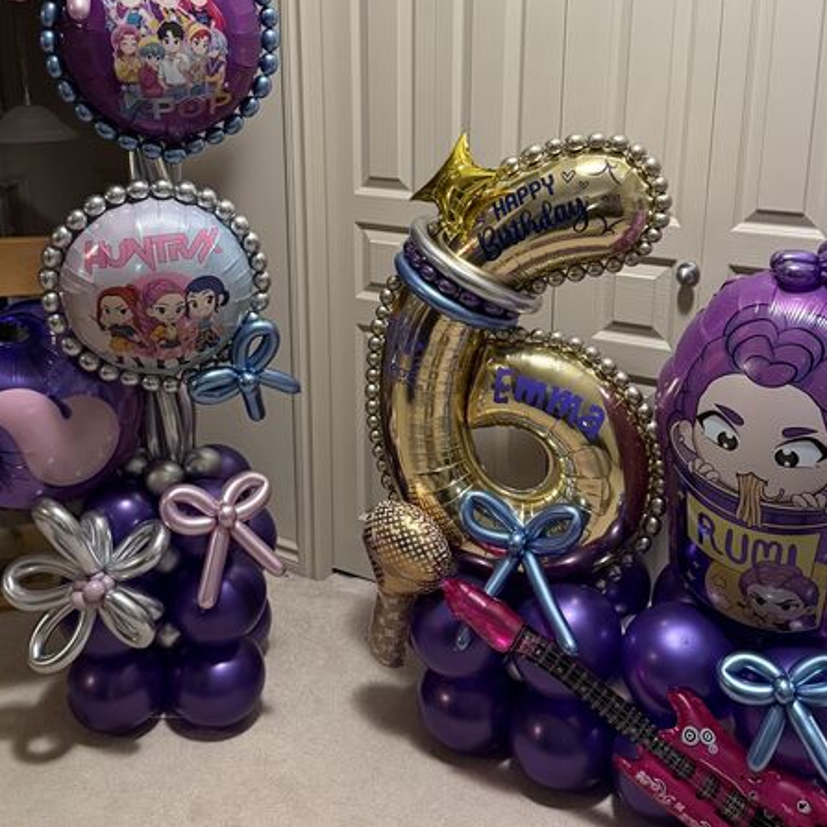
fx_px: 1027
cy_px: 313
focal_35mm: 38
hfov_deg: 43.8
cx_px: 392
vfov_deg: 43.5
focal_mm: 6.76
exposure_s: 1/60
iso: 640
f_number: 1.78
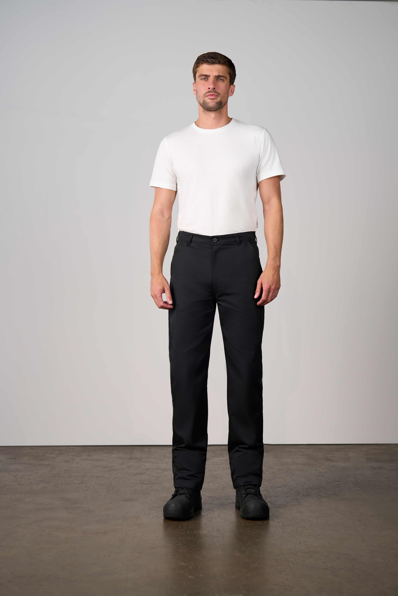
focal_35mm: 50
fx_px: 829
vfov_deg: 39.6
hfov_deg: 27.0
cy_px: 298
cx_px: 199
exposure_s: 1/160
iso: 500
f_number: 3.5
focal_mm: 50
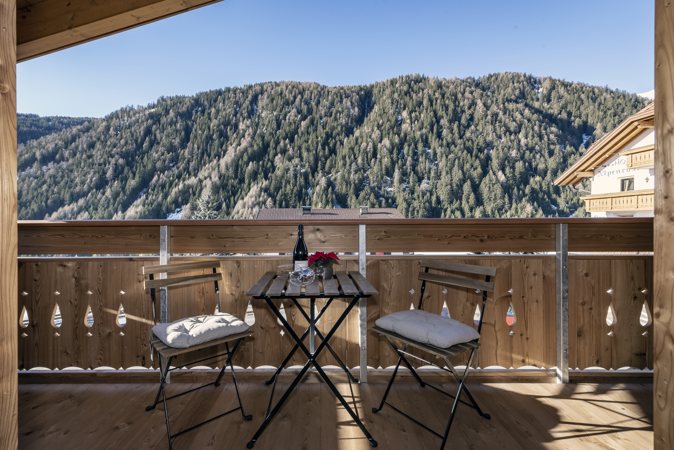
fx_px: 262
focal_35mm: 14
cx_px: 337
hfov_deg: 104.2
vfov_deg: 81.3
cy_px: 225
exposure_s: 1/80
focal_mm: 14
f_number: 11
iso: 320
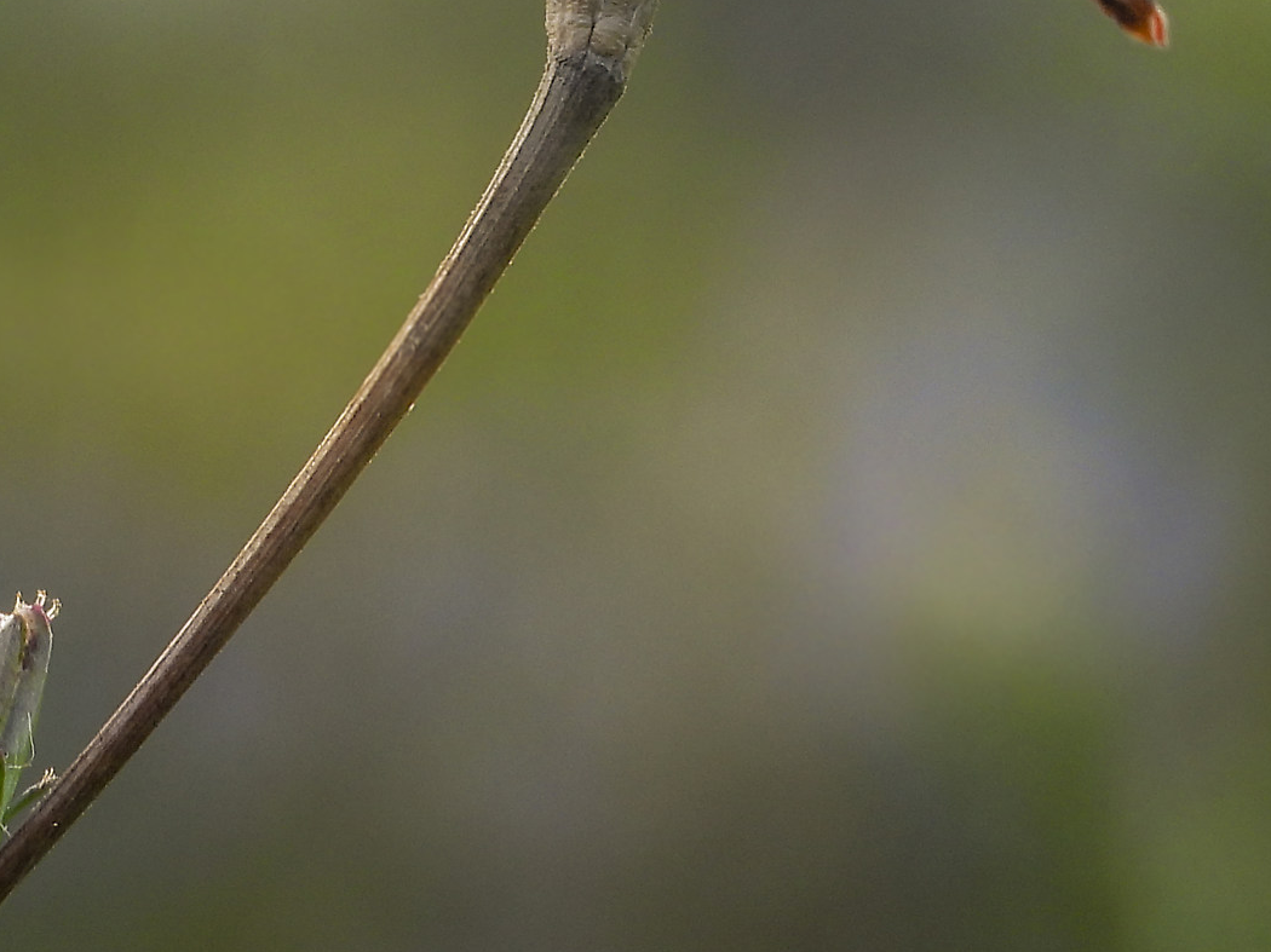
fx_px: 83916
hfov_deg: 0.9
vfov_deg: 0.7
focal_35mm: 2286
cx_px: 228
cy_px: -57
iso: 100
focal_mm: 180
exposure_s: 1/50
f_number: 6.3
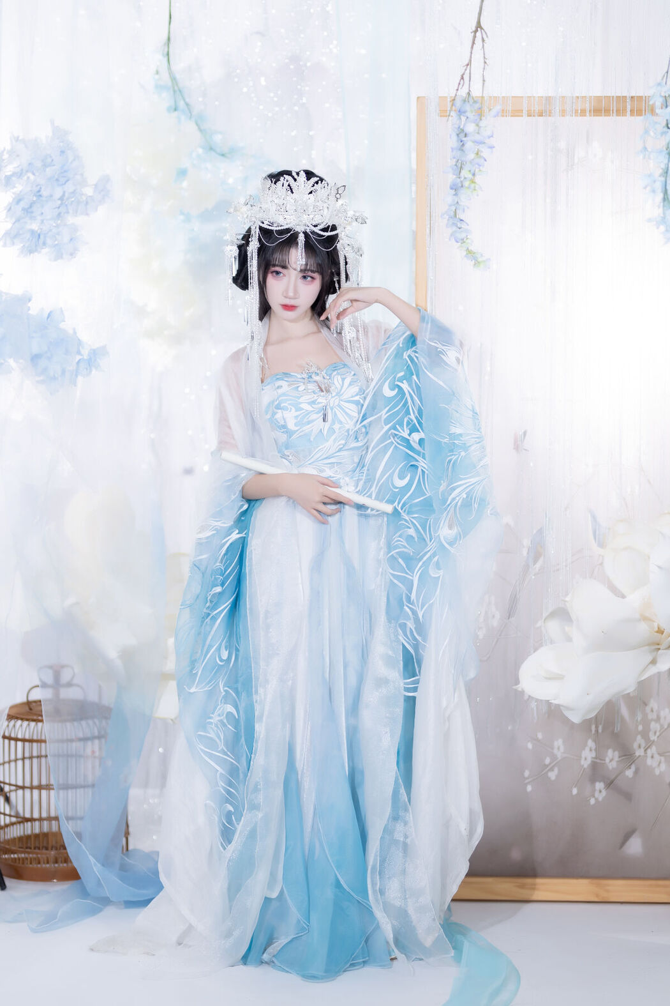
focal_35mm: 85
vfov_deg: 23.9
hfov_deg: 16.1
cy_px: 503
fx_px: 2373
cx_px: 335
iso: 100
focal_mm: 85
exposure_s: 1/250
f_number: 1.4
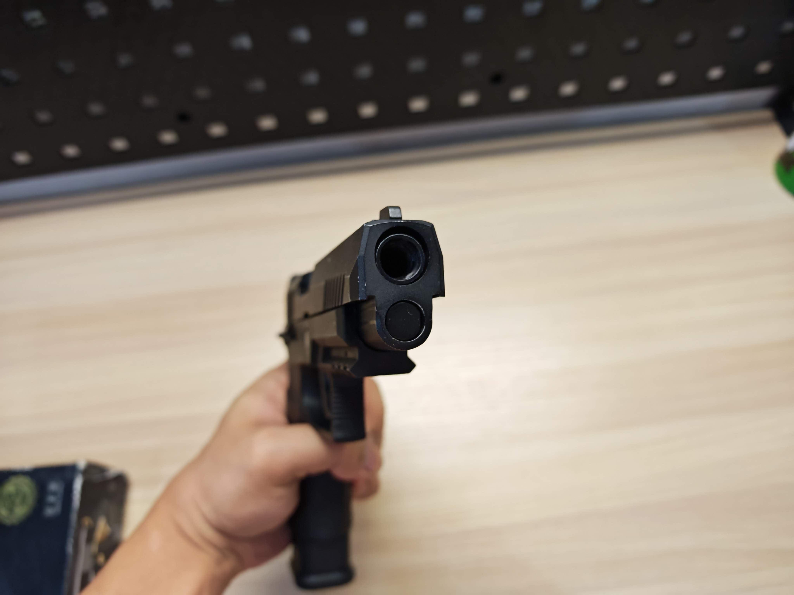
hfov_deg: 71.6
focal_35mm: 24
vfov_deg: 56.8
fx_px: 550
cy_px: 298
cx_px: 397
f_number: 2
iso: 320
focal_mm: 6.83
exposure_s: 1/230
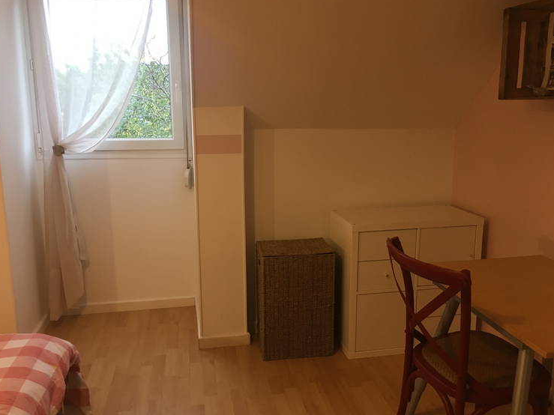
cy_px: 200
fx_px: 496
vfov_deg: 45.4
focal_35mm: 31
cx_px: 286
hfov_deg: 58.3
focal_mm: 4.15
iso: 125
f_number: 2.2
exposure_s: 1/33
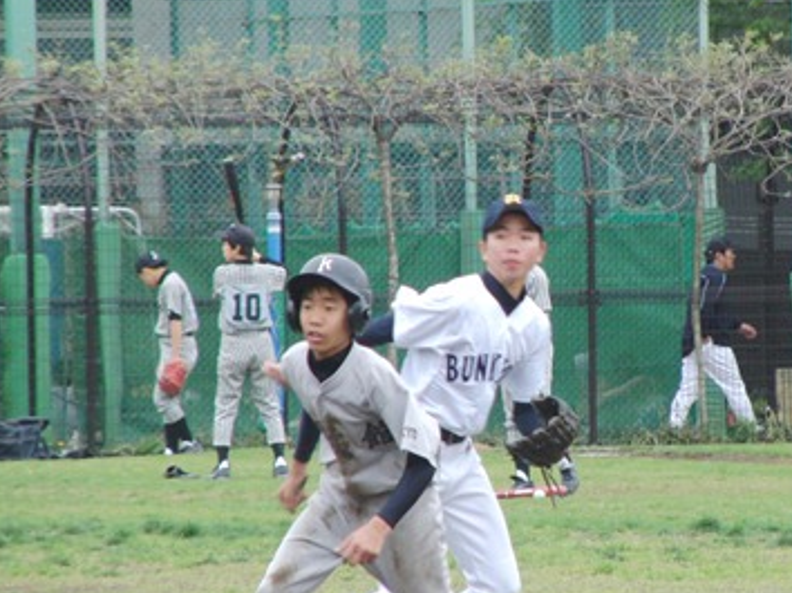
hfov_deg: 2.8
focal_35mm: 716
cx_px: 530
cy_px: 333
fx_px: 16371
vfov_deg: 2.1
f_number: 4.2
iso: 200
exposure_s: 1/320
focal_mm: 70
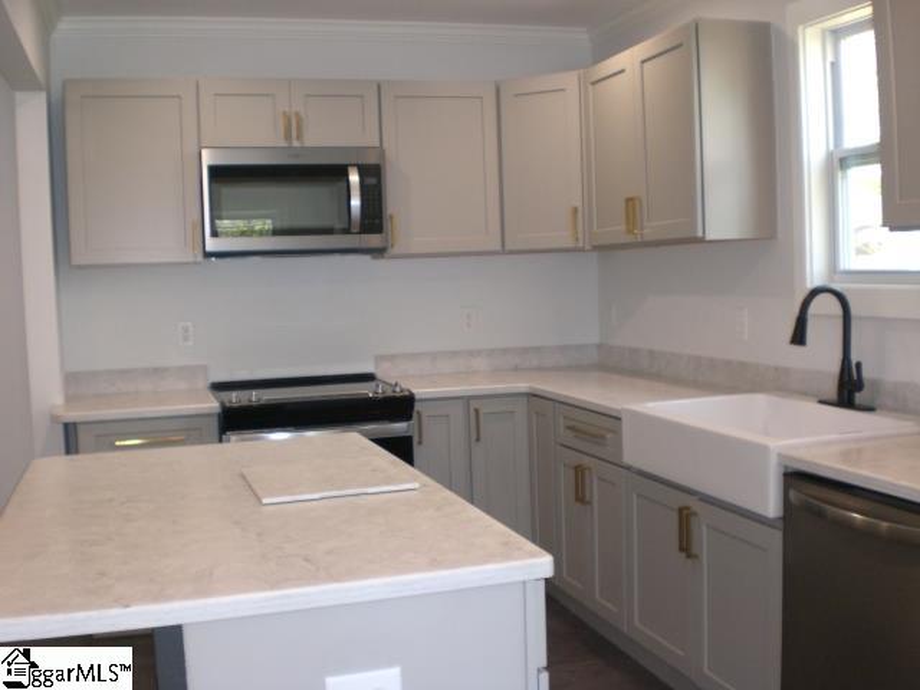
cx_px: 460
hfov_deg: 49.0
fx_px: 1010
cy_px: 345
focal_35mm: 38
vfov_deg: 37.7
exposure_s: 1/60
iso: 200
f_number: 3.1
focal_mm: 6.3
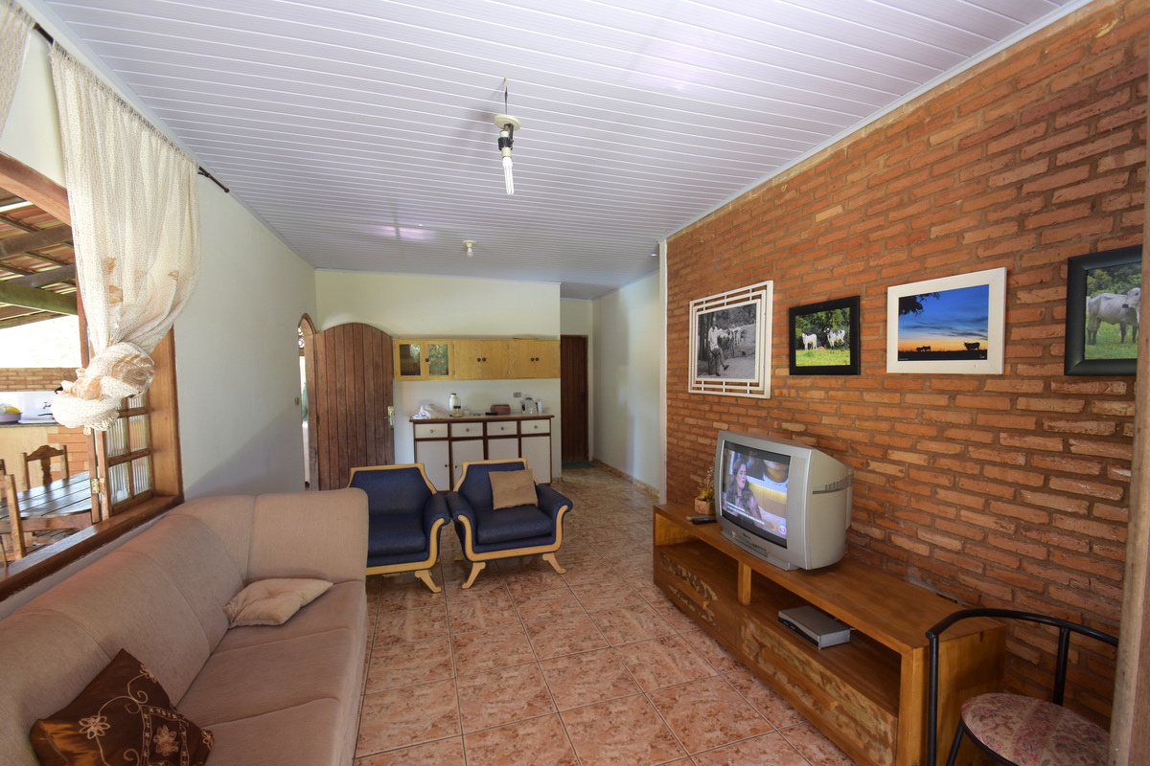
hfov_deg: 100.4
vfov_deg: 77.3
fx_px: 479
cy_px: 383
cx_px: 575
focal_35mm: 15
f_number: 6.3
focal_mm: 10
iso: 400
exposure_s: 1/15
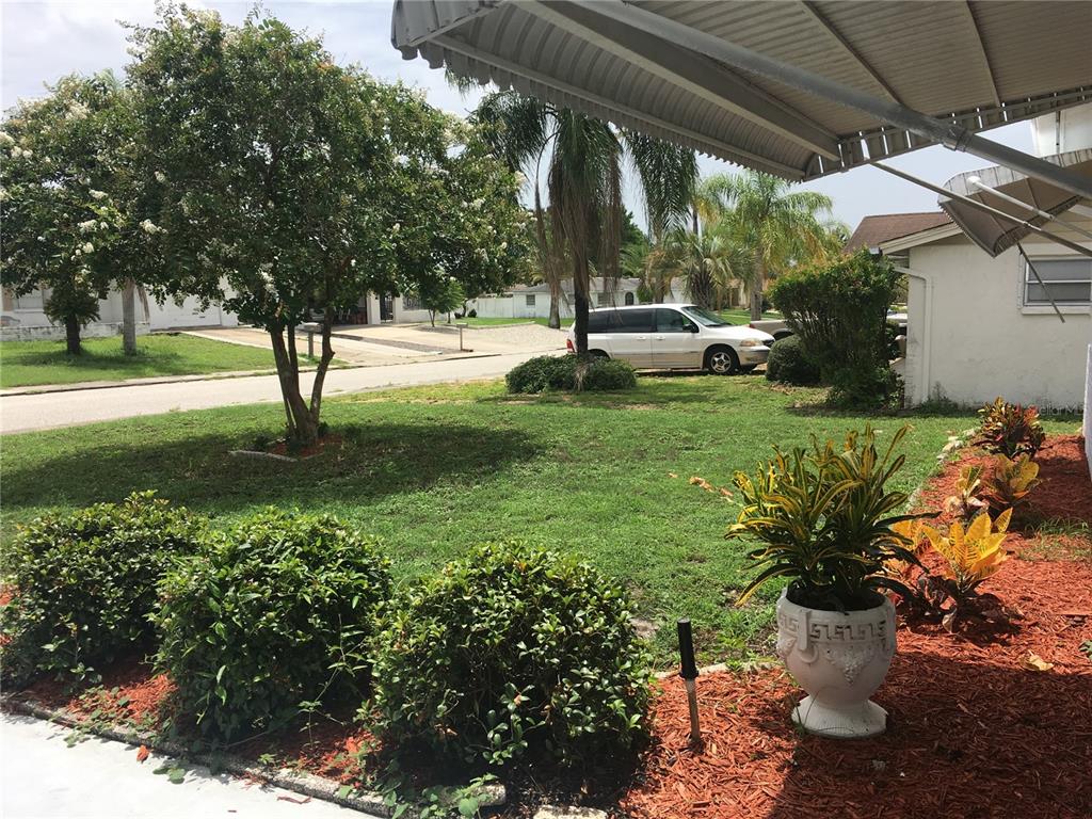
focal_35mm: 29
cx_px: 546
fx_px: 915
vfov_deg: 48.2
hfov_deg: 61.7
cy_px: 410
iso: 25
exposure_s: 1/1538
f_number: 2.2
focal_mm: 4.15
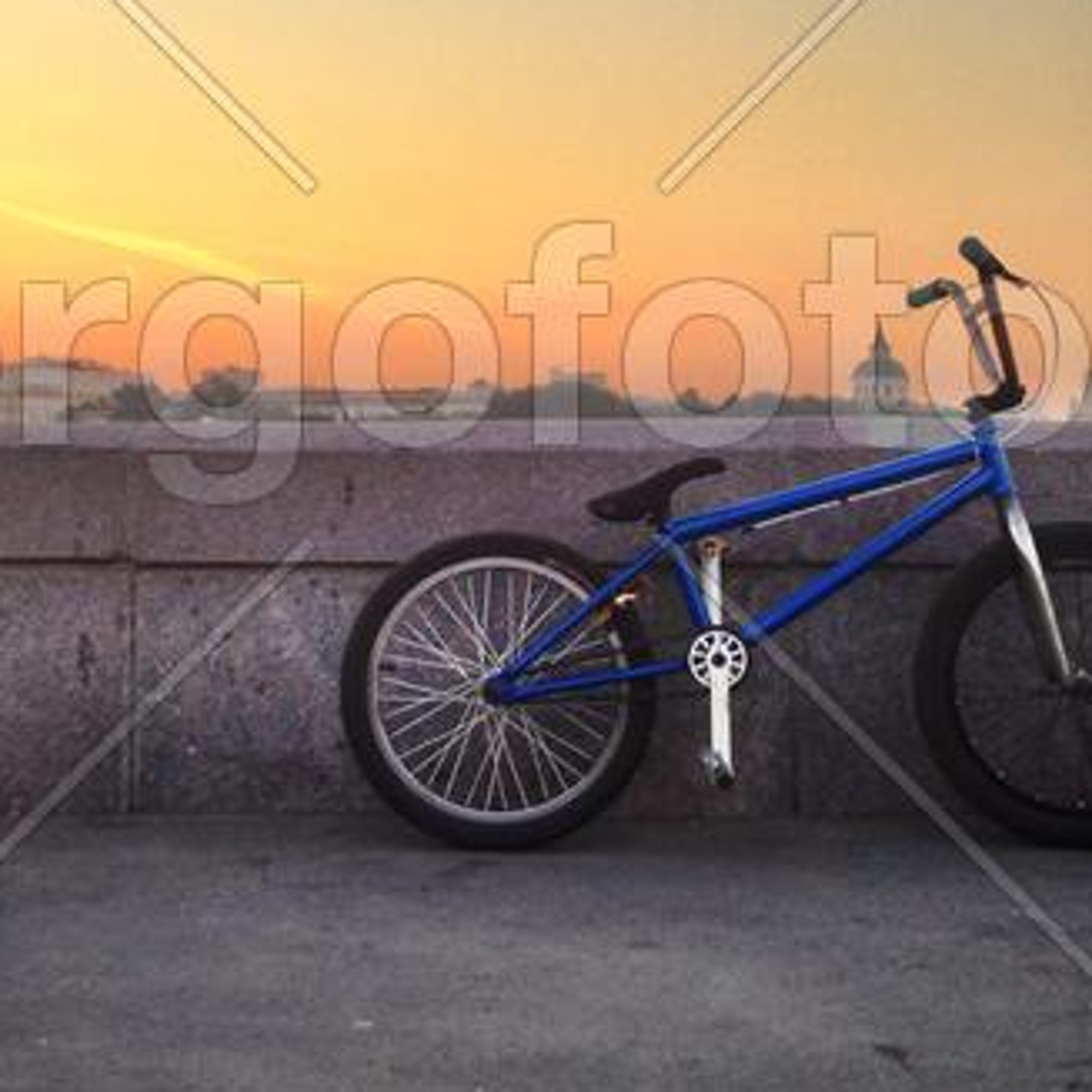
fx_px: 2463
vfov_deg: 24.9
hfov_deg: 25.0
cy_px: 364
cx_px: 484
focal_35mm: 69
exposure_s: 1/30
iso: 50
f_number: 2.4
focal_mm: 4.12
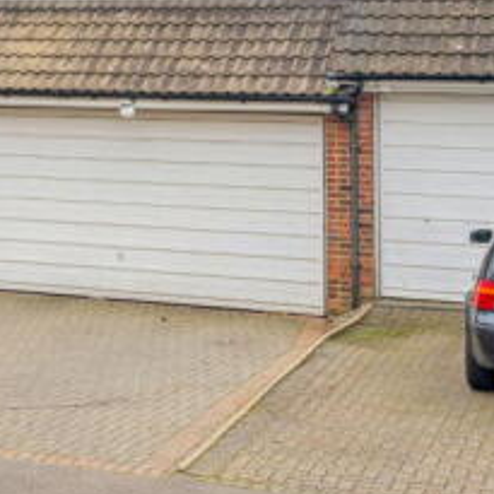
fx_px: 1534
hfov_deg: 16.9
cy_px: 33
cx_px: -196
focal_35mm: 95
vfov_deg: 18.0
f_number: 6.3
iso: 320
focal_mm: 35
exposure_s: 1/125
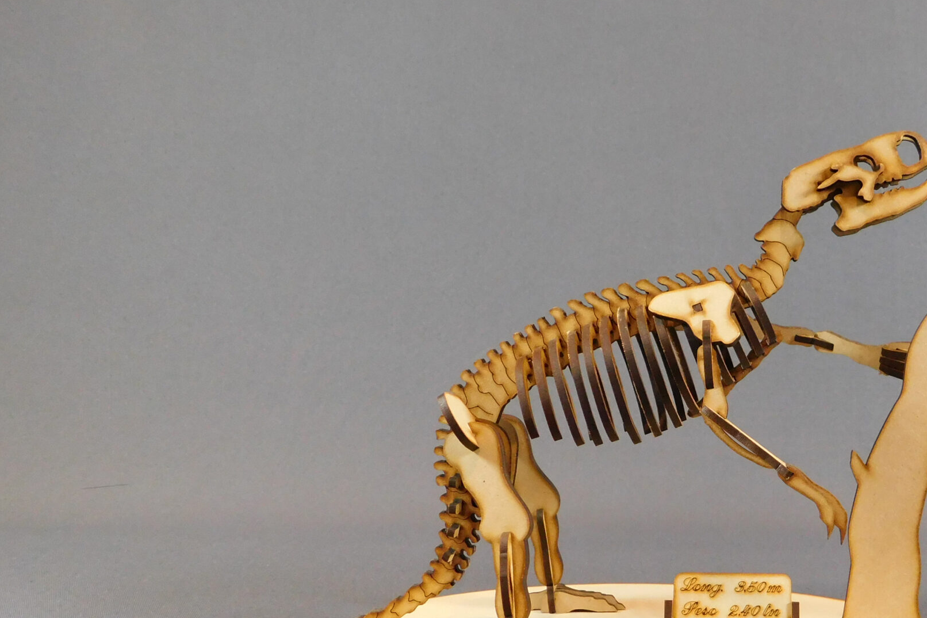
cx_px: 731
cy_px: 429
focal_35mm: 38
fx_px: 978
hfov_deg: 48.1
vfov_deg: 34.6
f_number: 3
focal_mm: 4
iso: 400
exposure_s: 1/10
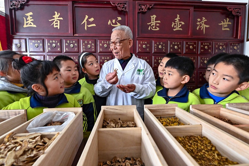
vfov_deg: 73.7
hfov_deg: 96.7
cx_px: 124
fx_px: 111
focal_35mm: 16
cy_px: 83
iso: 8000
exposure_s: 1/125
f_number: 6.3
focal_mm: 16
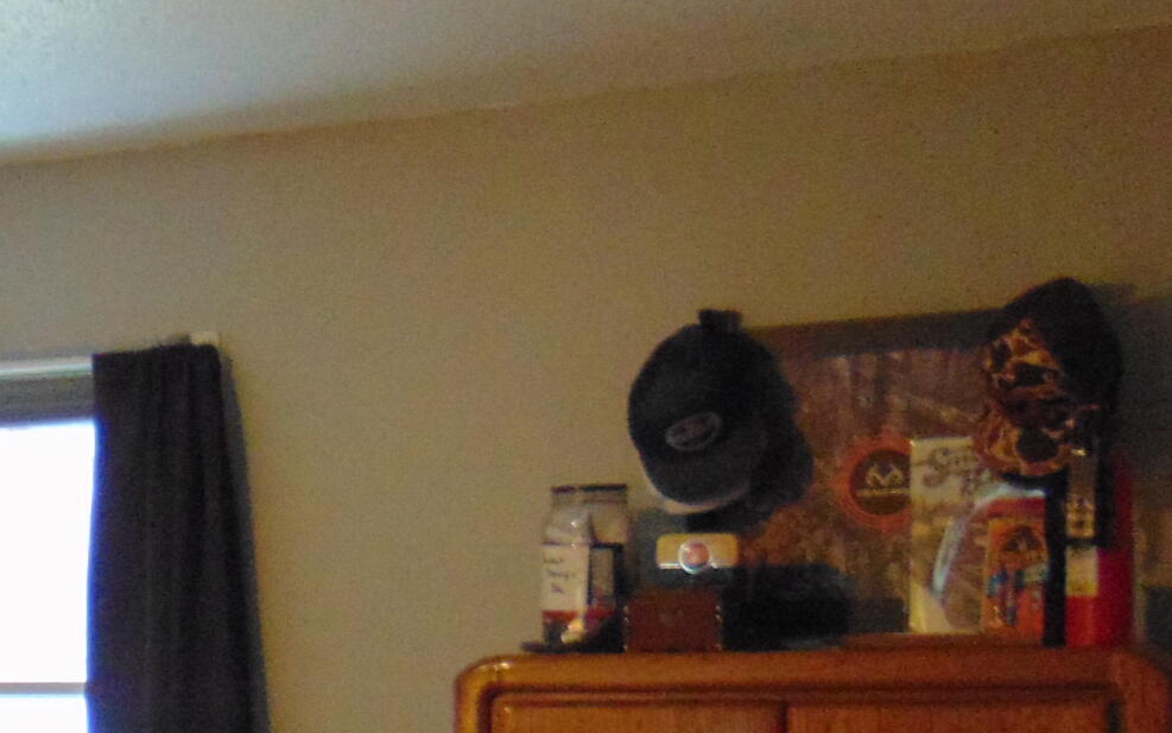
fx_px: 2779
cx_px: -442
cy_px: 757
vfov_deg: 14.7
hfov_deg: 21.1
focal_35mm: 87
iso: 400
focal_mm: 4.9
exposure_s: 1/13
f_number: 3
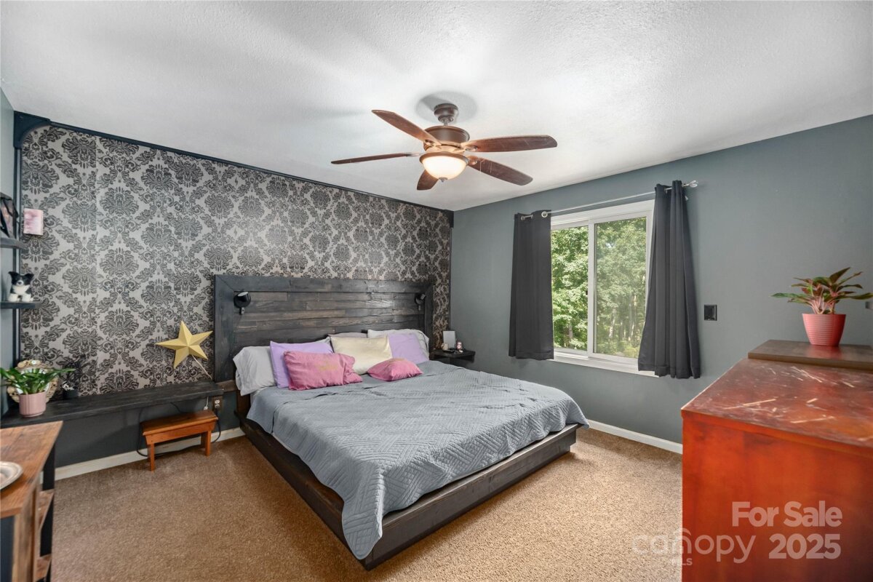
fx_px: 339
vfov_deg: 81.2
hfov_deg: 104.3
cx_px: 436
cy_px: 291
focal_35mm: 14
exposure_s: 1/2.5
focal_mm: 14
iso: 320
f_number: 7.1
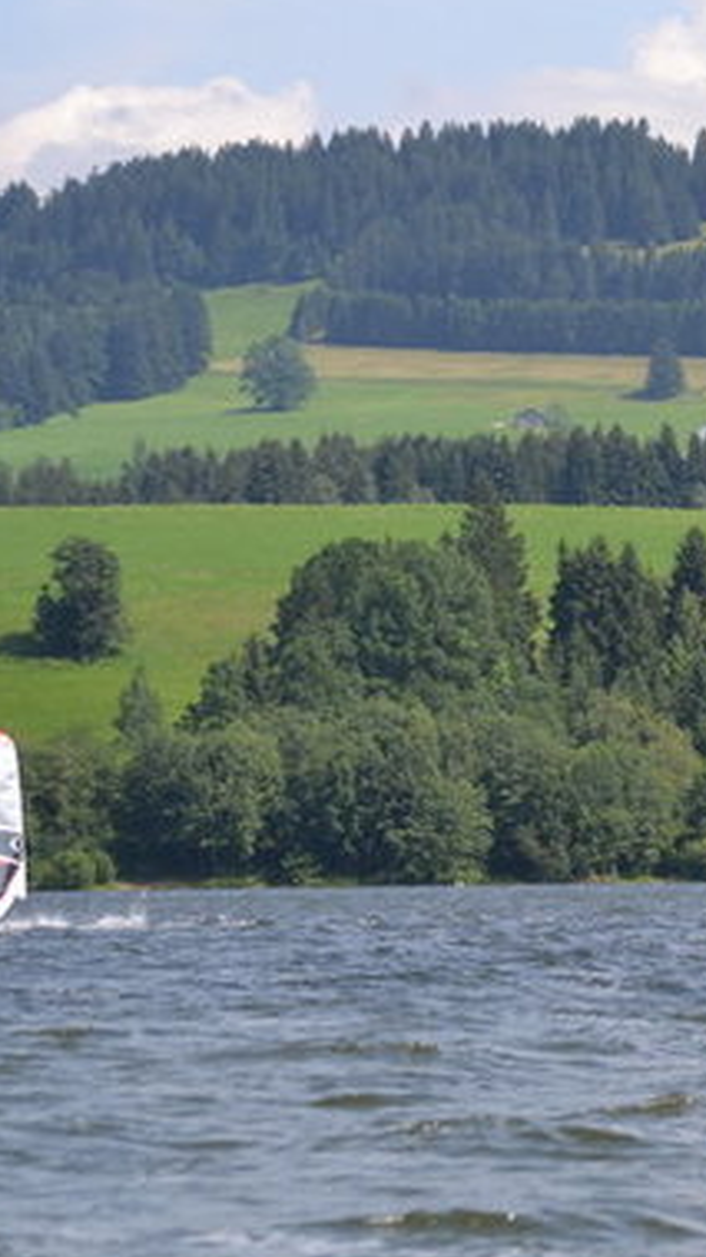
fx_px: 7160
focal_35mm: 215
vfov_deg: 10.0
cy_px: 643
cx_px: 941
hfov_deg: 5.6
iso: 100
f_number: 5.3
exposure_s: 1/320
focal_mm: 72
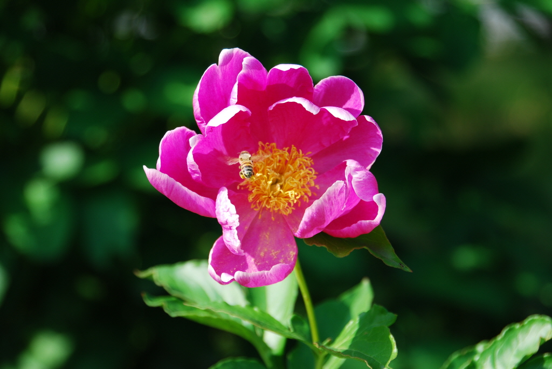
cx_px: 276
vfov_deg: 8.3
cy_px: 184
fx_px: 2532
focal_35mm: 165
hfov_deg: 12.4
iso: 100
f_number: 5.6
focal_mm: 110
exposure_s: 1/160
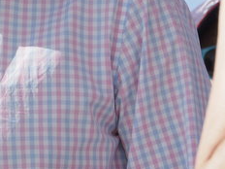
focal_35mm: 1294
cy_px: -51
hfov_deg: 1.5
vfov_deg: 1.1
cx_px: -182
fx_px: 8411
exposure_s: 1/320
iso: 200
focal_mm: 150
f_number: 9
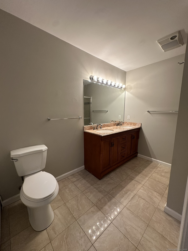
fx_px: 101
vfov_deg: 102.1
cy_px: 126
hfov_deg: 85.7
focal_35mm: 14
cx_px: 94
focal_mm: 2.22
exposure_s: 1/120
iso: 200
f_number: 2.2
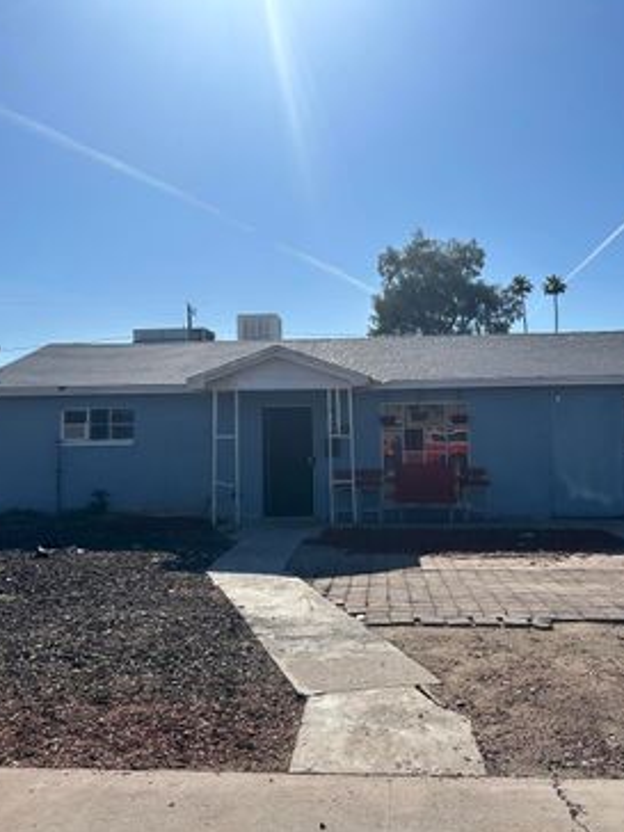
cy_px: 410
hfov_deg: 42.9
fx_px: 793
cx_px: 315
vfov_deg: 55.4
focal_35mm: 33
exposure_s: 1/9709
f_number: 1.78
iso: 80
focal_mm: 6.86
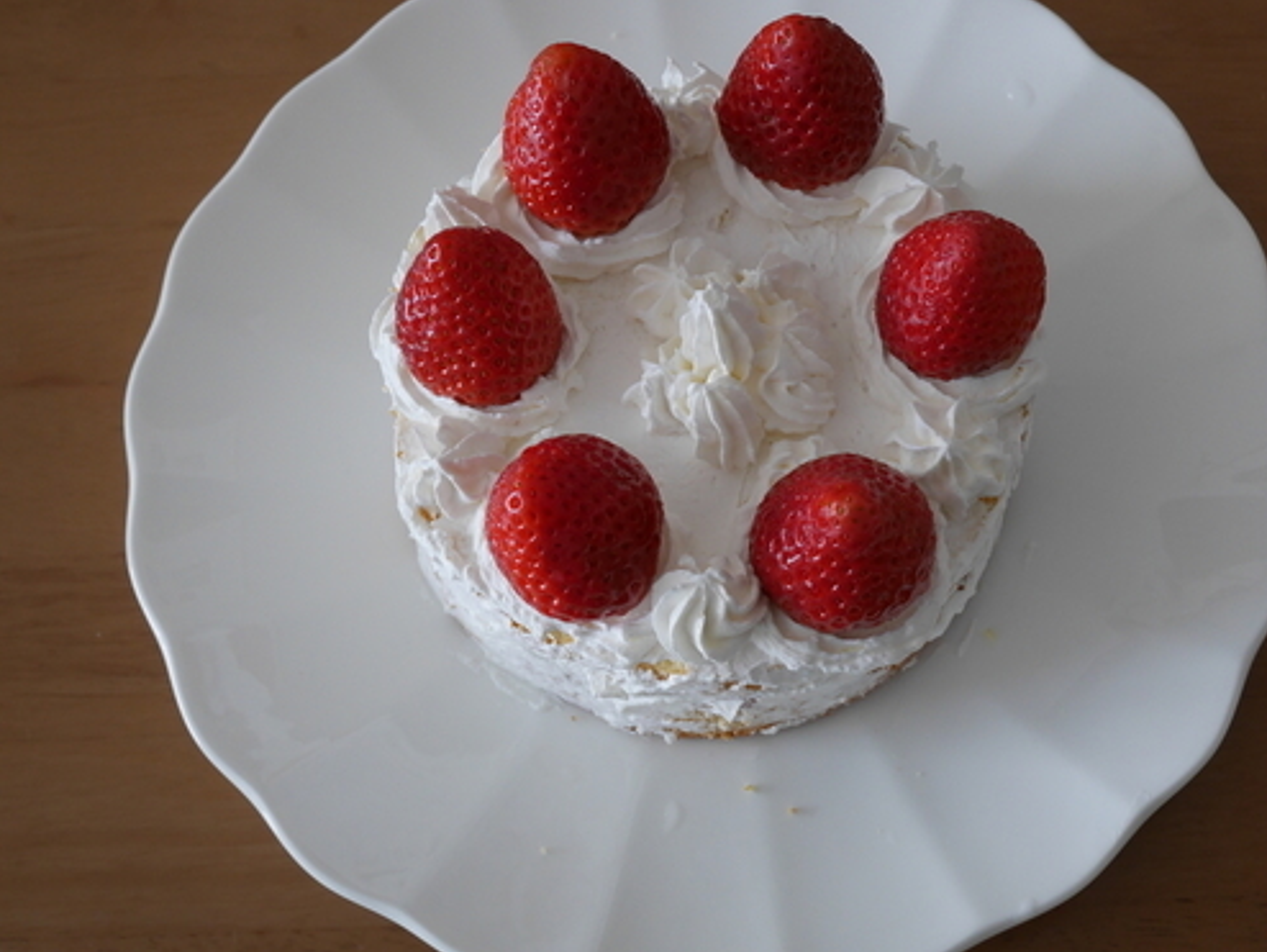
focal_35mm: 51
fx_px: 1868
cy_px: 440
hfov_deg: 37.3
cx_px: 767
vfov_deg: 28.6
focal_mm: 21
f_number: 4.7
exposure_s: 1/40
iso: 800
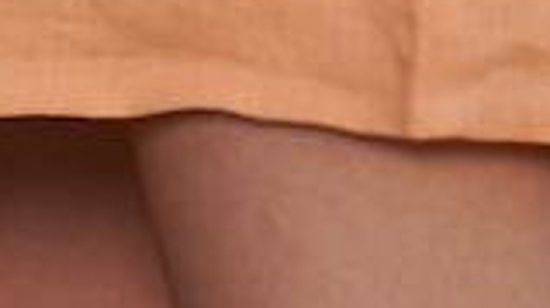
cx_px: 296
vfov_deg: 1.7
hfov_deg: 3.2
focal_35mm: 667
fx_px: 9716
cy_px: -1756
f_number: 2.8
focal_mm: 50
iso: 50
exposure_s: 1/400
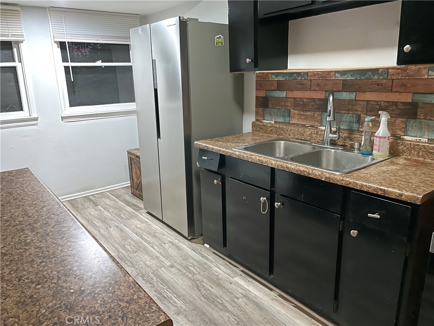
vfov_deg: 53.1
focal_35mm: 26
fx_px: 326
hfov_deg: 67.3
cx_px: 217
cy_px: 163
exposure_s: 1/20
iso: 1000
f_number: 1.6
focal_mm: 4.2
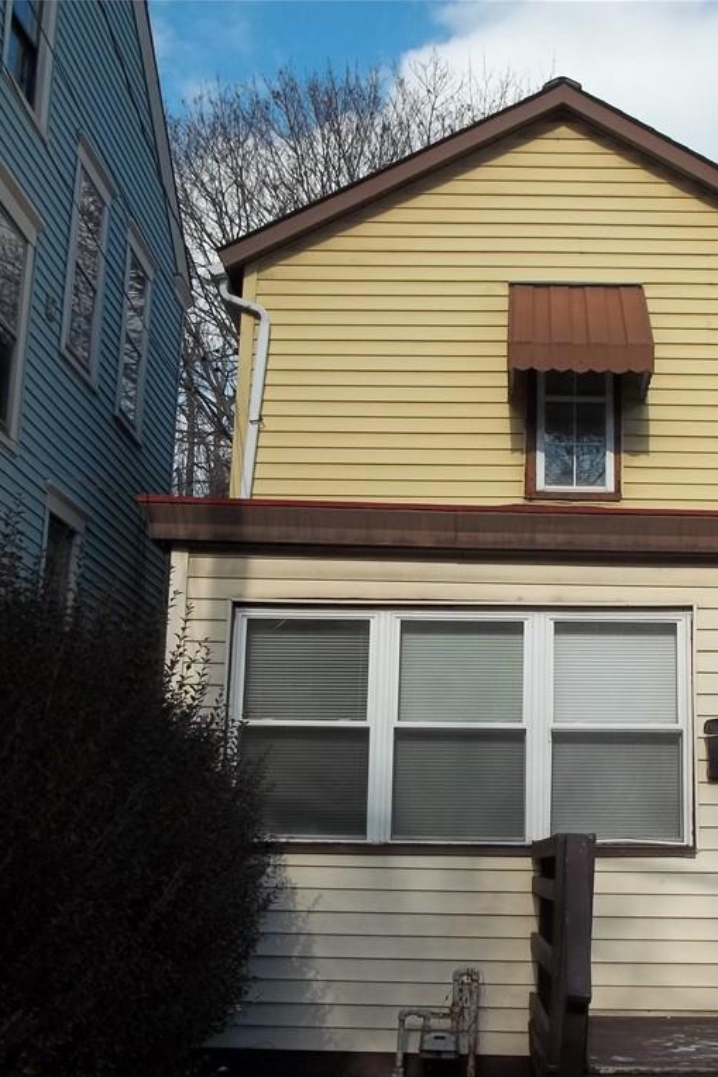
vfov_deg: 42.8
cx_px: 523
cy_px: 540
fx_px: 1377
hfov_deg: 28.9
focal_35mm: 46
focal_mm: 5.9
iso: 64
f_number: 8
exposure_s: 1/160
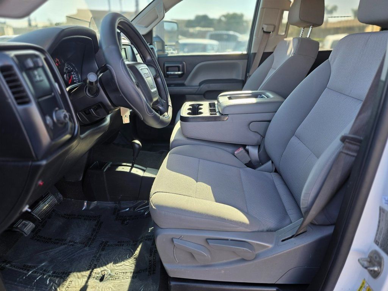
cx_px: 194
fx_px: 258
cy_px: 146
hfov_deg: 73.9
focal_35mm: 23
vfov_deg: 58.9
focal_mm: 6.3
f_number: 1.7
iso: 40
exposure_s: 1/180
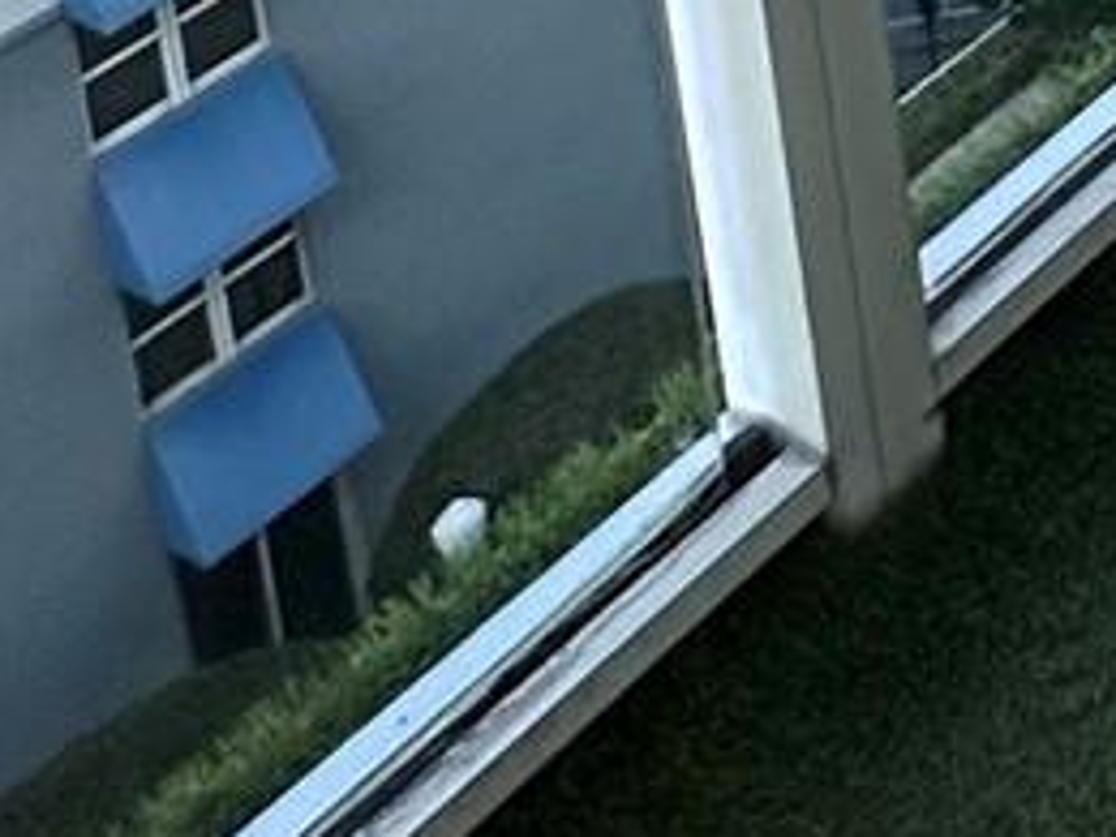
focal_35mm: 86
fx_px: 2773
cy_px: -1653
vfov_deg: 11.1
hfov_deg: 15.3
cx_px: 2537
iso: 50
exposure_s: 1/1855
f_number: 2.2
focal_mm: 2.22
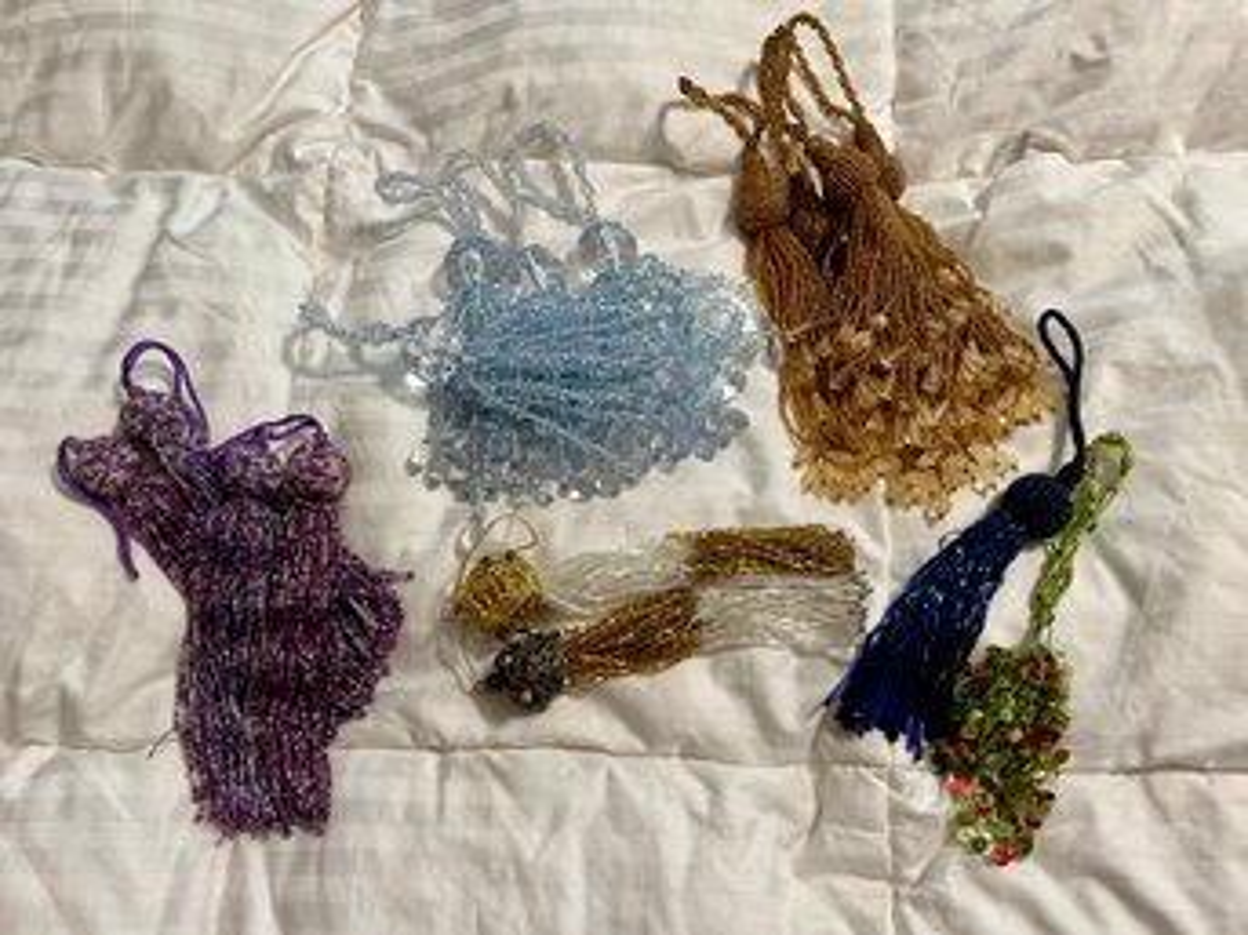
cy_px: 468
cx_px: 624
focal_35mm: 26
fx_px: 937
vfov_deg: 53.0
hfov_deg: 67.3
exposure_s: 1/60
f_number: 1.5
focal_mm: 5.7
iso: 200
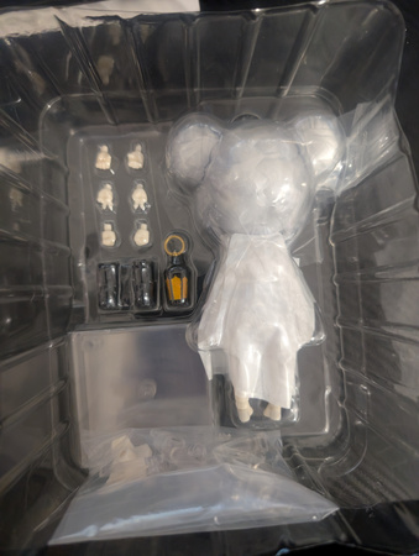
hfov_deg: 57.0
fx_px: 386
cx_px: 210
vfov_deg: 71.5
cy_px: 278
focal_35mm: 24
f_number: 1.68
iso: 1222
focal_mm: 6.9
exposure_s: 1/97.8
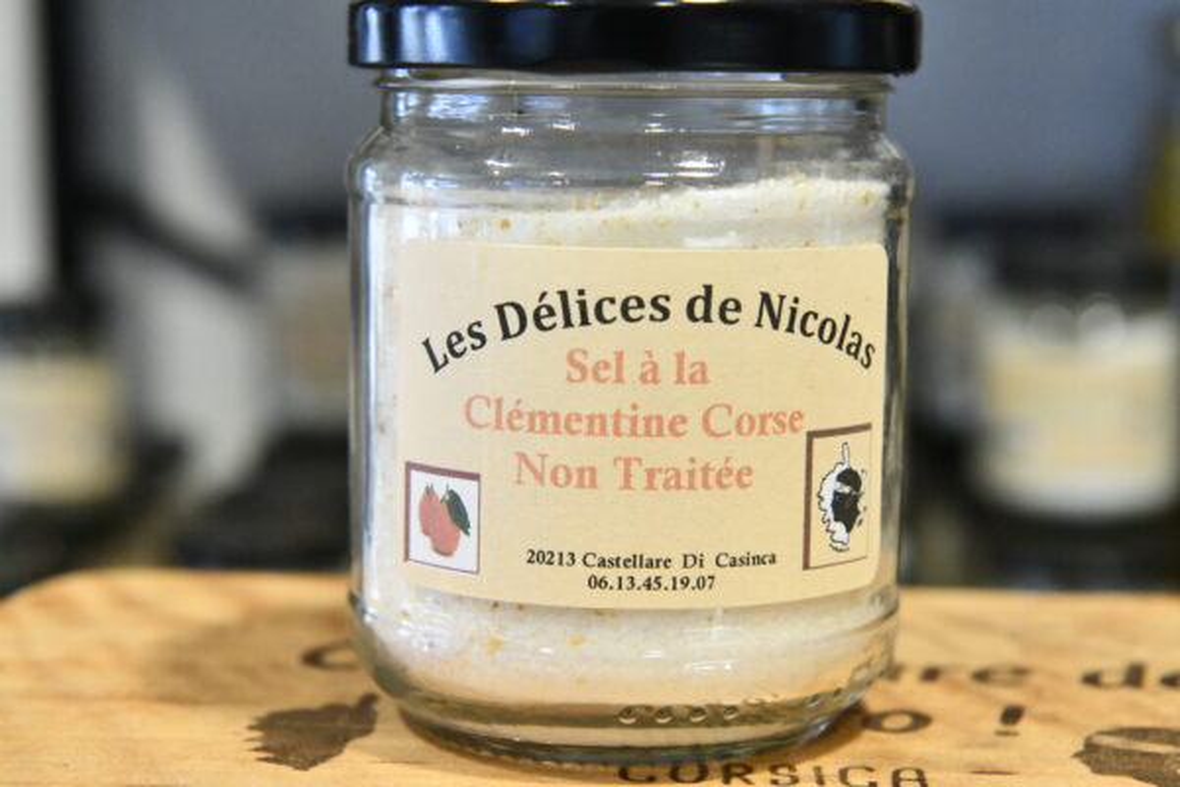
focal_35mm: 70
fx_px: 2294
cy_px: 394
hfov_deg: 28.8
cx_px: 590
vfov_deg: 19.5
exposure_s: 1/400
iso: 16000
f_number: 10
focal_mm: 70
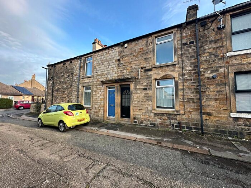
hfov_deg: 102.1
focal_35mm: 14
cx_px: 126
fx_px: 102
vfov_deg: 85.7
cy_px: 94
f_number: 2.2
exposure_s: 1/209
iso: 40
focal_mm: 2.22
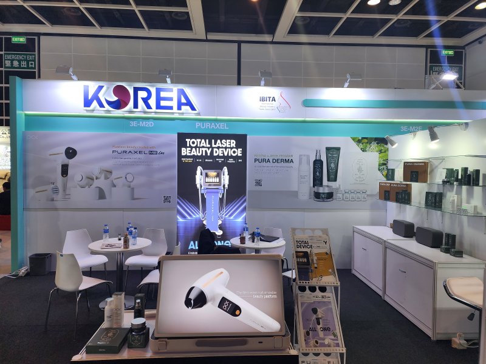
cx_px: 243
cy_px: 182
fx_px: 323
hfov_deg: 73.9
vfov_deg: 58.9
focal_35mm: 23
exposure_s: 1/100
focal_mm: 6.4
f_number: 1.8
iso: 40
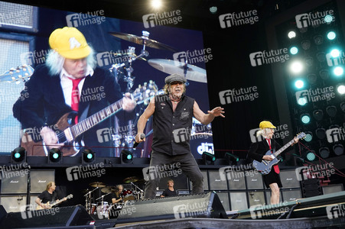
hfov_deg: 49.6
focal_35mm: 39
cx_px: 172
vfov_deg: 34.2
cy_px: 114
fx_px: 373
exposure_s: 1/400
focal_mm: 39
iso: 1600
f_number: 5
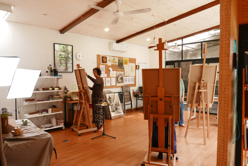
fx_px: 165
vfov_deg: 53.2
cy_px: 83
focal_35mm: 24
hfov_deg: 73.7
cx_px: 124
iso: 320
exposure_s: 1/60
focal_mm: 10.9
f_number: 2.5
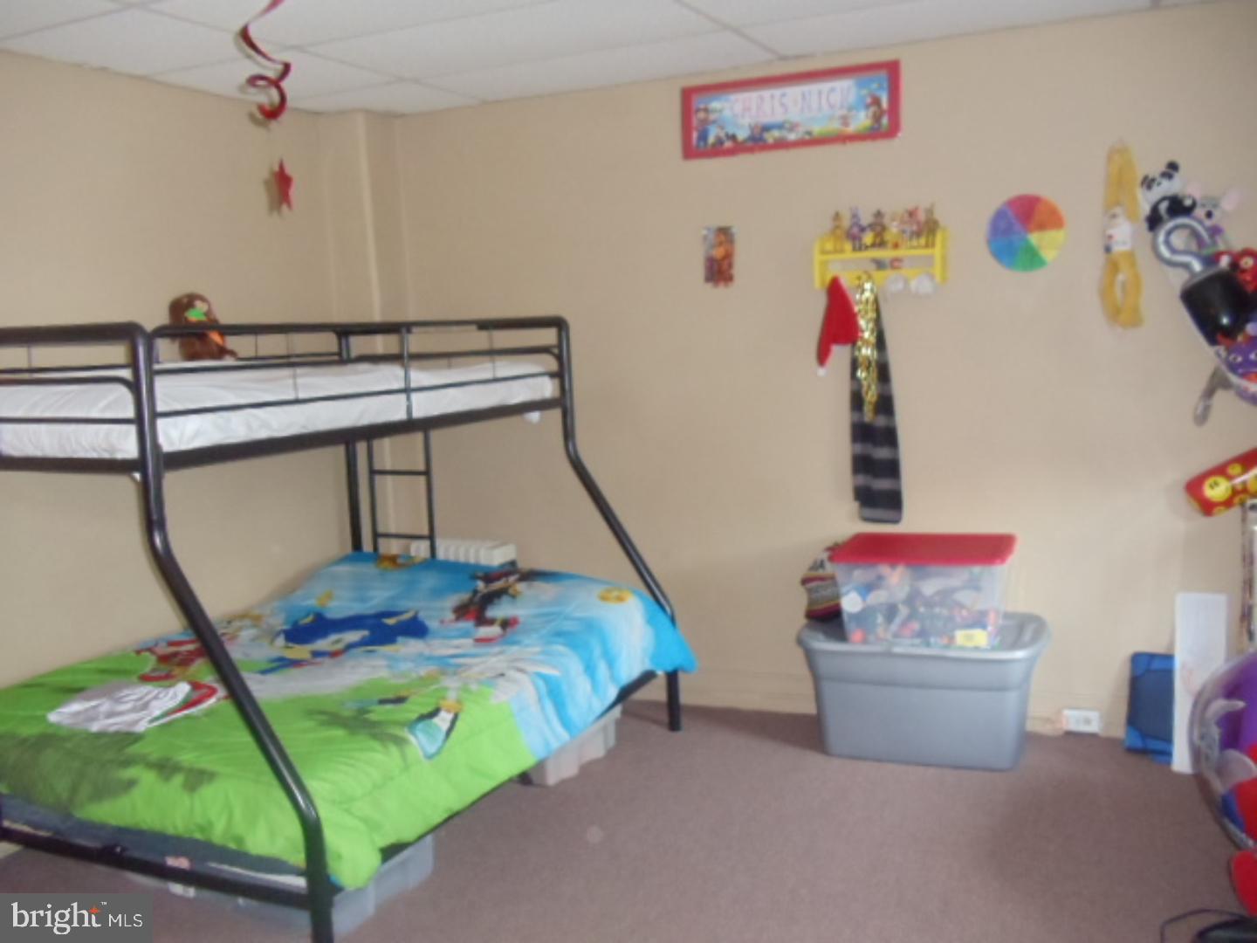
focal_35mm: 44
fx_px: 1598
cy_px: 472
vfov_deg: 32.9
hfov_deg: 42.9
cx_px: 628
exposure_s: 1/30
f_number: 3.5
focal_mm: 6
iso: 400
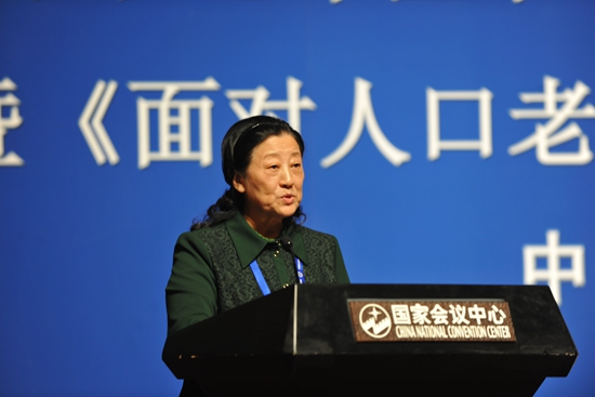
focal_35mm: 200
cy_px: 198
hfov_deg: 10.3
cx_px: 298
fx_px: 3306
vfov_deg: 6.9
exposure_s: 1/10
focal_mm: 200
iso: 500
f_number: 3.5
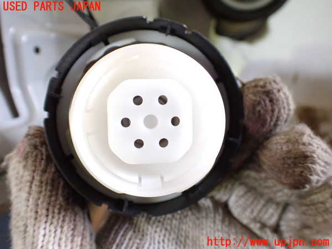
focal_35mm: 30
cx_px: 166
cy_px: 124
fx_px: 288
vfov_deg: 46.8
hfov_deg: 60.0
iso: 800
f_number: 2.3
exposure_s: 1/125
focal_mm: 5.4
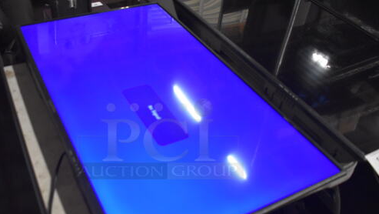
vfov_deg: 33.5
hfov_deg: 56.3
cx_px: 158
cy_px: 139
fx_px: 352
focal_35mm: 35
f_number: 3.5
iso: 2500
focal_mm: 18
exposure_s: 1/125
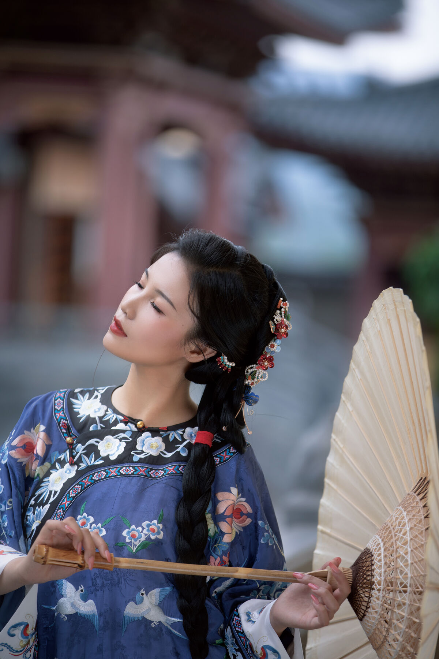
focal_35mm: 179
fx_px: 3274
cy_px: 330
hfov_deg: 7.7
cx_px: 220
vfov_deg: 11.5
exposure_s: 1/400
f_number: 2.8
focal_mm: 180
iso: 160
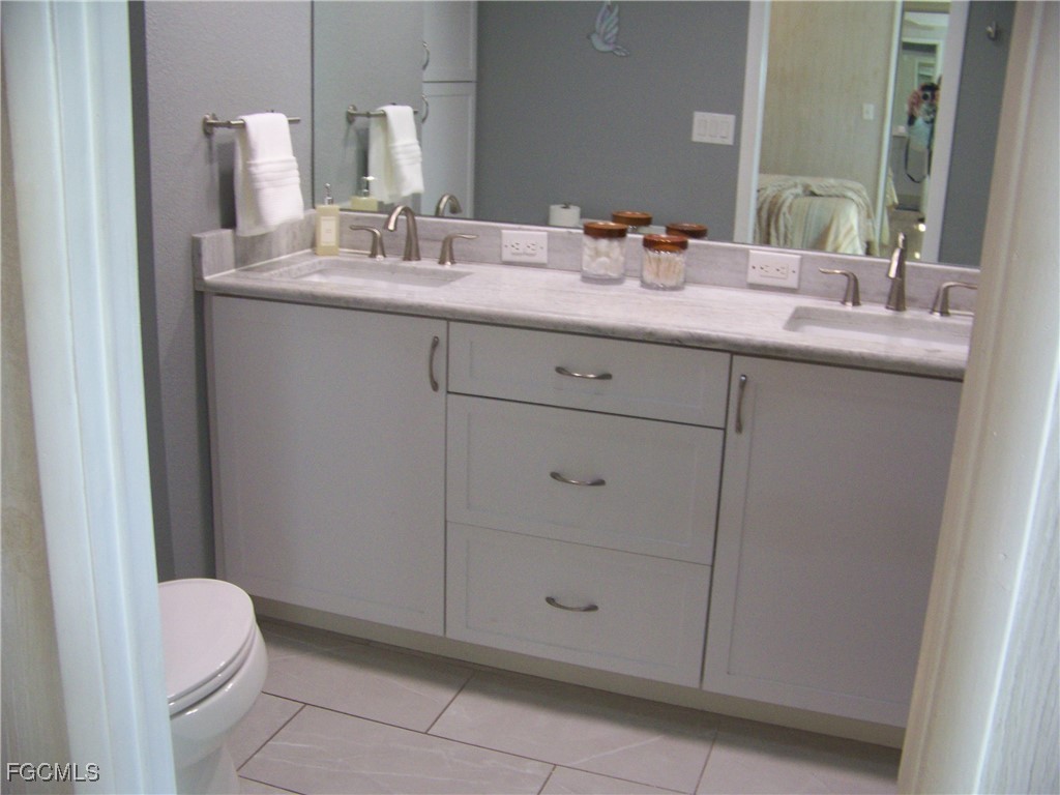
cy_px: 398
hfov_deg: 51.4
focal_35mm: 36
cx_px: 530
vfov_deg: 39.7
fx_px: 1102
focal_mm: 5.85
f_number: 2.8
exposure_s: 1/30
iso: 160
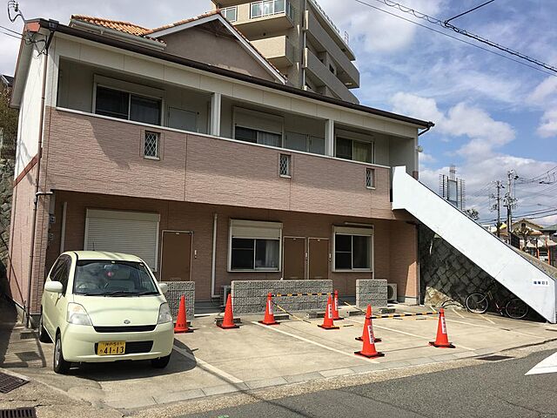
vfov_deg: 48.2
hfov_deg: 61.7
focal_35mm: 29
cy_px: 209
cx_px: 278
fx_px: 467
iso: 25
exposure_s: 1/2024
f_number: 2.2
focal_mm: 4.15
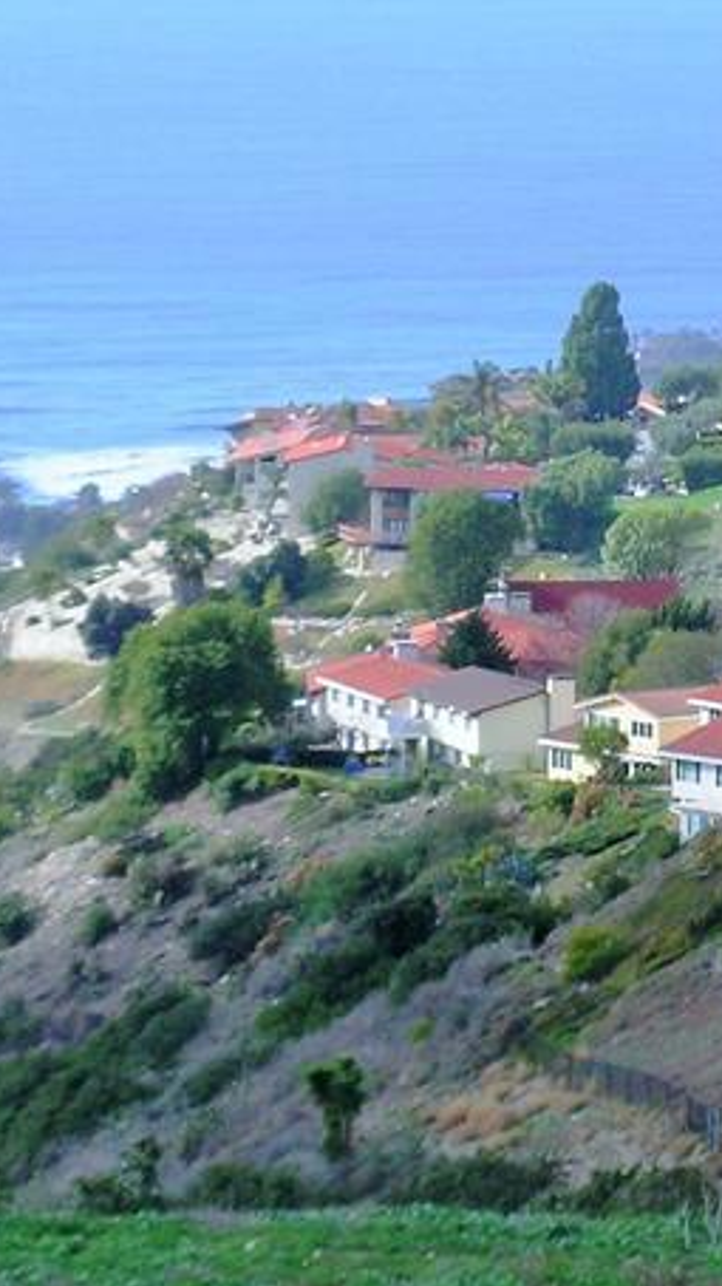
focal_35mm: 285
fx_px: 9711
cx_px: 934
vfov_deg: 7.6
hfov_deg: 4.2
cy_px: 473
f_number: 7.3
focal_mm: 24
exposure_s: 1/135
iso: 50
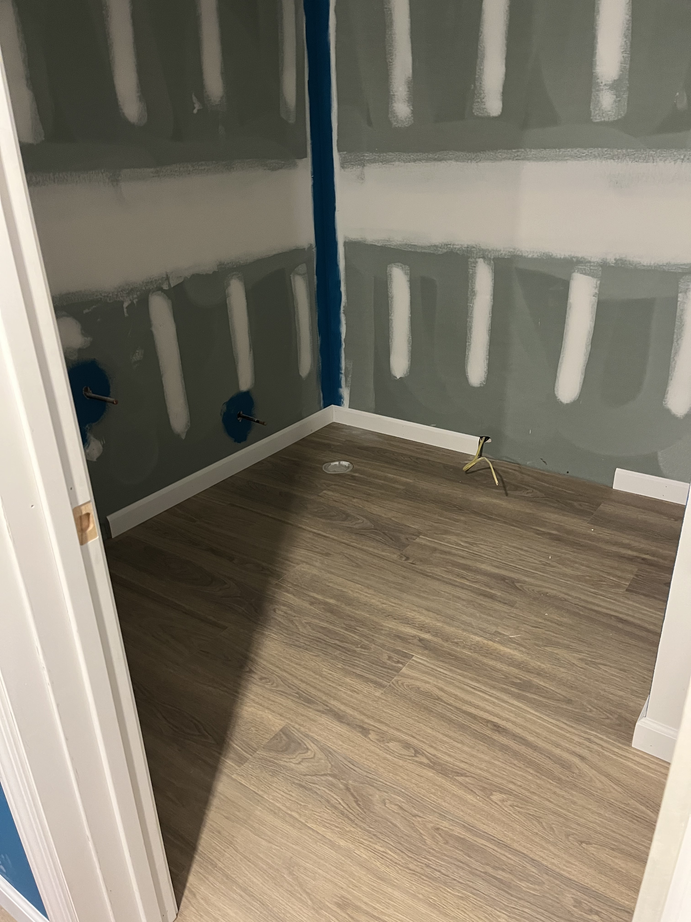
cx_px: 346
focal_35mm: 26
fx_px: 692
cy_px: 461
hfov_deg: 53.1
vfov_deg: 67.3
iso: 640
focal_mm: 5.1
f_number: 1.6
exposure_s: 1/40
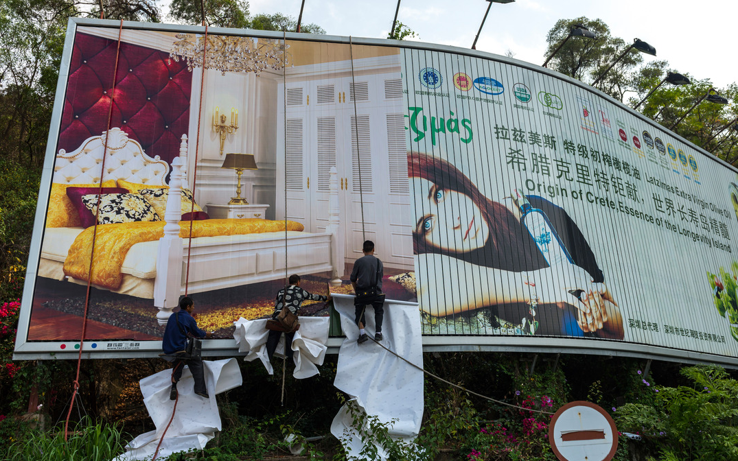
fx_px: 664
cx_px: 398
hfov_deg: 58.1
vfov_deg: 38.3
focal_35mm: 33
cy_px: 214
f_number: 6.3
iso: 100
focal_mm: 29
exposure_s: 1/800
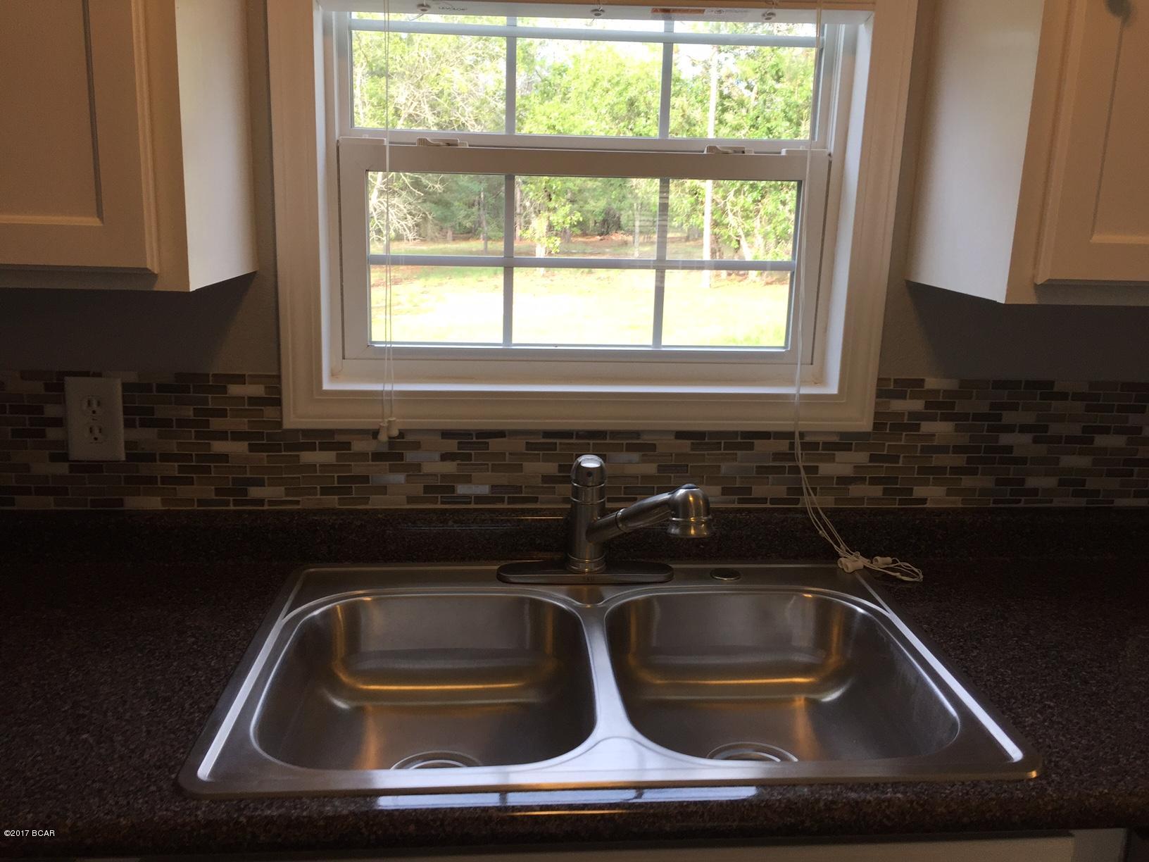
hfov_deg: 61.7
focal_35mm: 29
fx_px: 963
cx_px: 574
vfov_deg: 48.2
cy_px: 431
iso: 50
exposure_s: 1/120
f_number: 2.2
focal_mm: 4.15
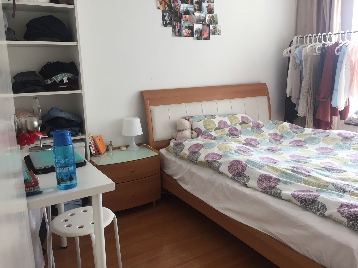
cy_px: 134
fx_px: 300
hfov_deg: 61.7
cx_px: 179
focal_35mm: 29
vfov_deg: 48.2
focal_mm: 4.15
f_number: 2.2
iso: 50
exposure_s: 1/100
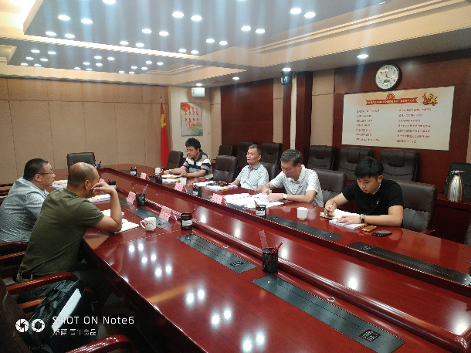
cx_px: 236
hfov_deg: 71.6
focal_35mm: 24
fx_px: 326
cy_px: 176
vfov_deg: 56.8
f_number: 1.9
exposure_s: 1/25
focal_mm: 3.94
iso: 109
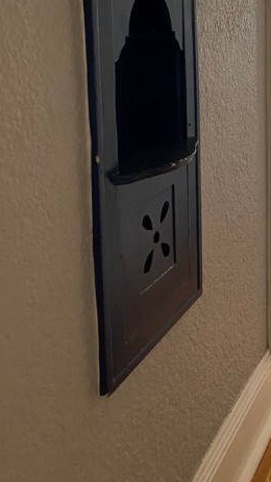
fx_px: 601
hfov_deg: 24.5
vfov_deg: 41.7
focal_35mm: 47
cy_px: 92
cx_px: 255
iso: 400
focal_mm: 4.25
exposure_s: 1/60
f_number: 1.8
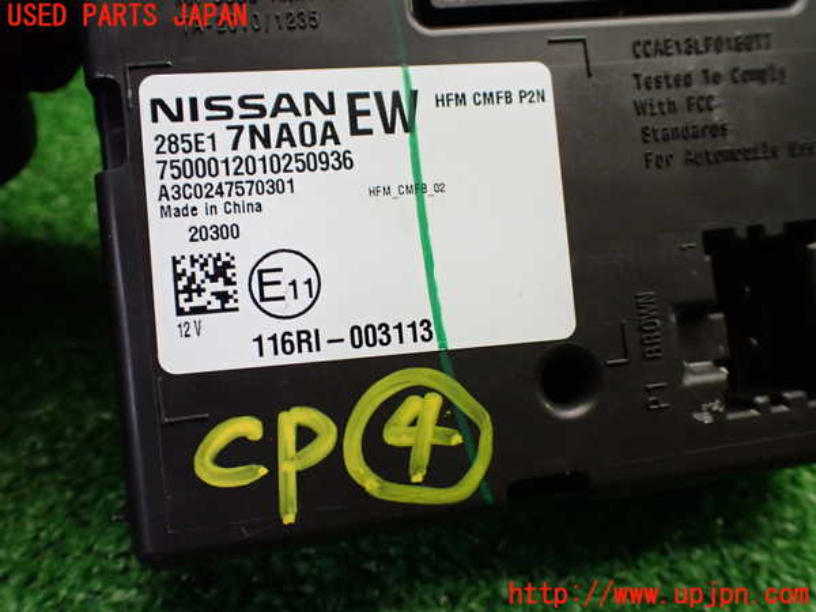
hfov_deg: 60.0
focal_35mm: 30
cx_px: 408
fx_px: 707
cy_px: 306
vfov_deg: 46.8
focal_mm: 5.4
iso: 500
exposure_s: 1/125
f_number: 2.3
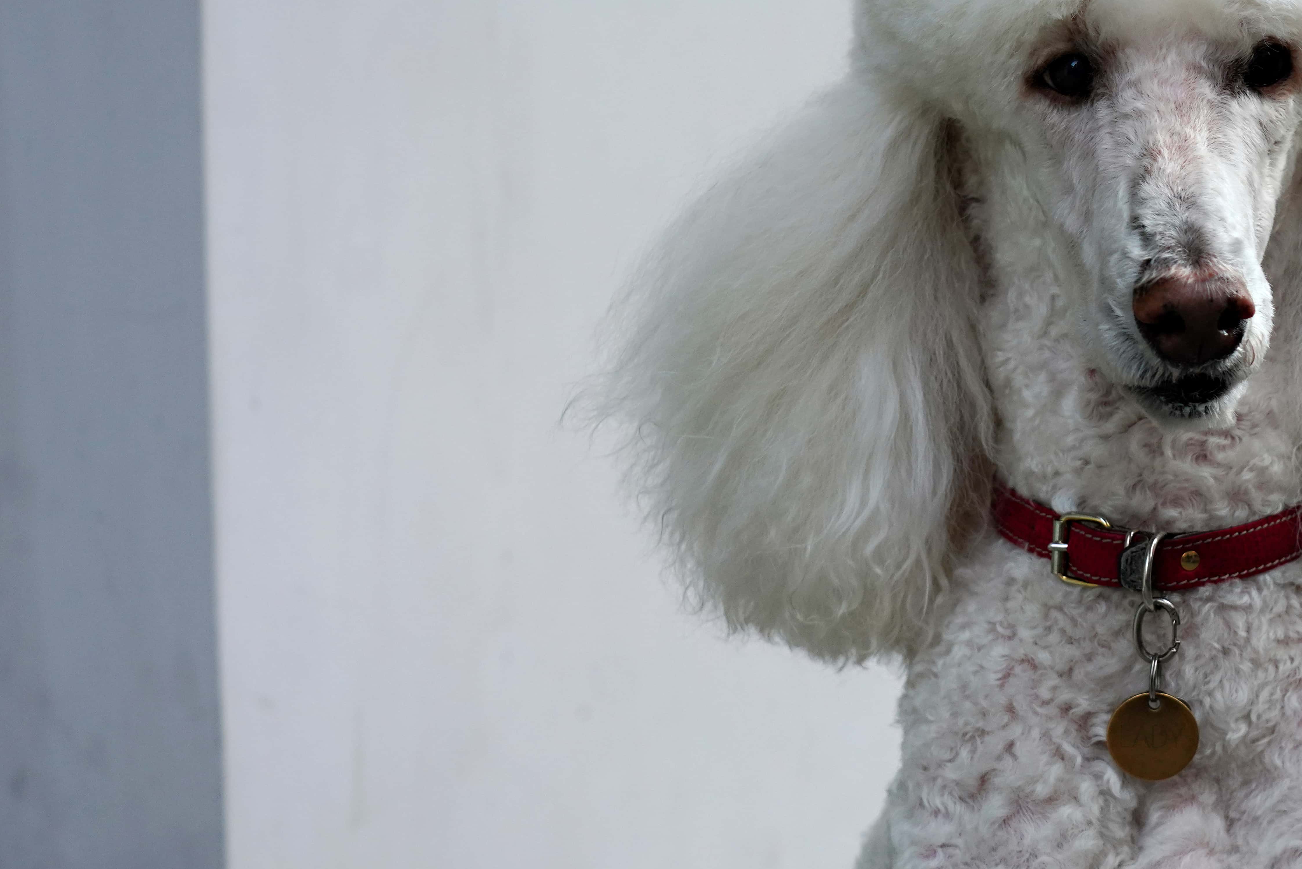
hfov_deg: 14.1
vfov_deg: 9.5
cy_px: 412
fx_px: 5209
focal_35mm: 144
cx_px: 1143
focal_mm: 81
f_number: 4.5
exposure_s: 1/800
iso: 640
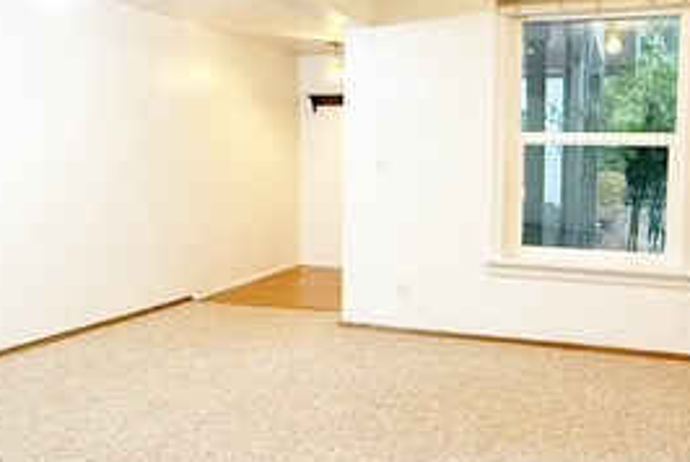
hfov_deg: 53.7
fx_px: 672
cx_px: 438
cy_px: 202
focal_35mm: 35
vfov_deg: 37.9
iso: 400
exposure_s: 1/120
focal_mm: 2.22
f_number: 2.2
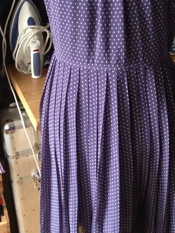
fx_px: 479
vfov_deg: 27.2
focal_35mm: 71
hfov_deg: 20.7
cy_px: 77
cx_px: 115
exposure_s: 1/17
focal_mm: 4.12
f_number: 2.4
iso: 320
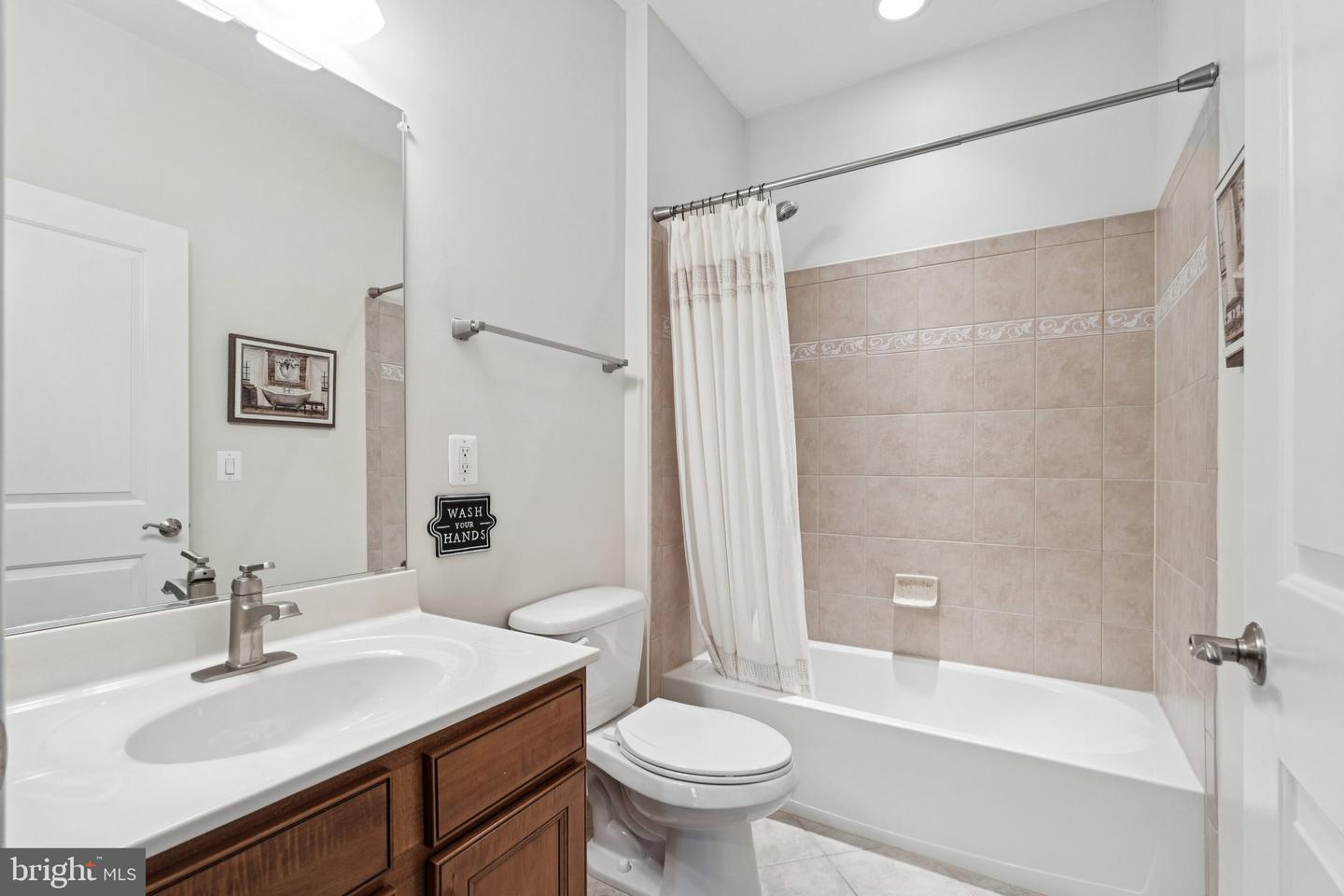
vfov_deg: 73.7
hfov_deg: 96.7
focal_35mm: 16
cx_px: 672
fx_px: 597
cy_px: 448
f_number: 8
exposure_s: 1/8
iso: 200
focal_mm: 16
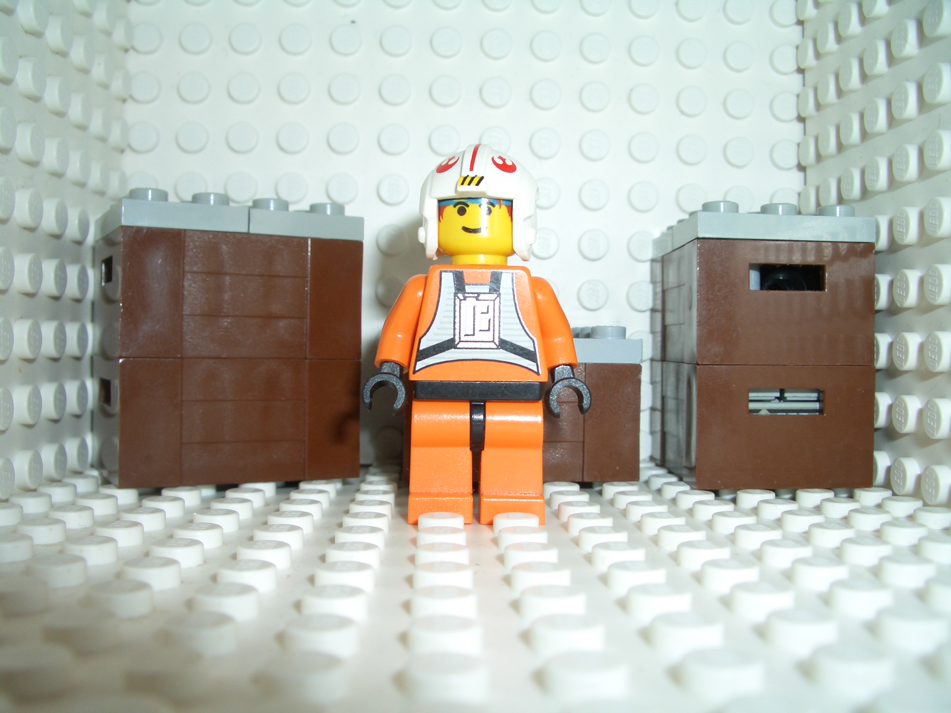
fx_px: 962
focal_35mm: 35
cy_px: 356
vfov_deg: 40.7
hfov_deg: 52.6
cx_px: 476
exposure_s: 1/60
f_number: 4.3
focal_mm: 5.8
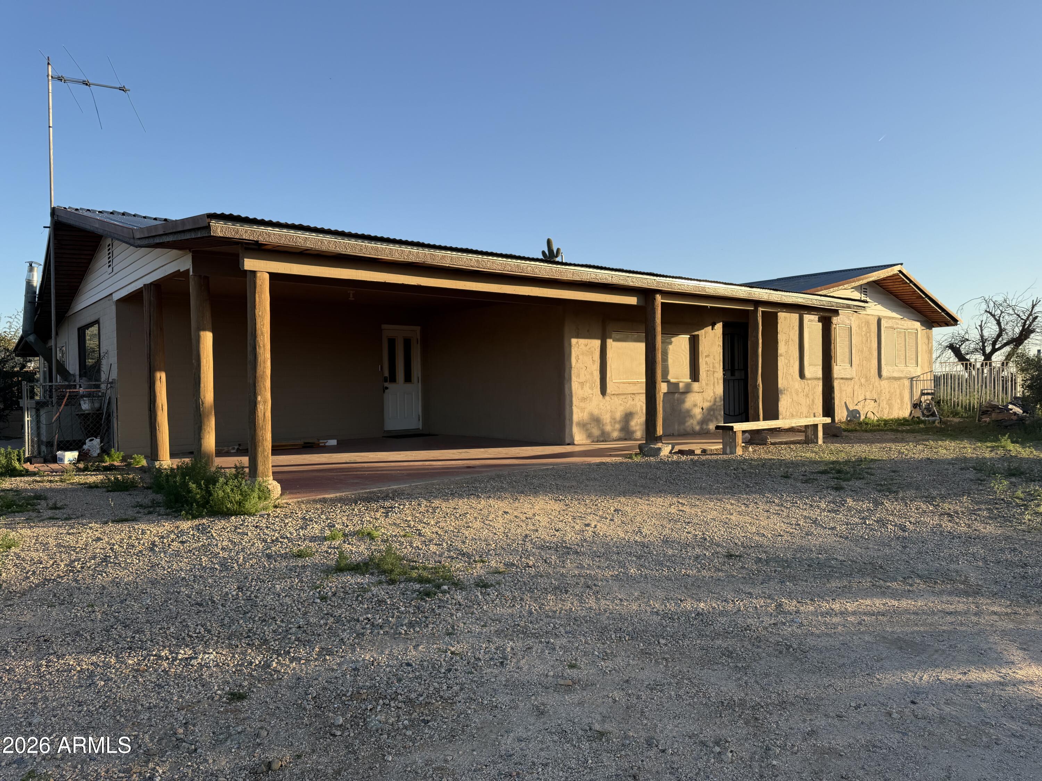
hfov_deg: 71.6
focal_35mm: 24
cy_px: 390
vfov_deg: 56.8
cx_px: 521
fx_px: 722
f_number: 1.78
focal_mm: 6.76
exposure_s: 1/1618
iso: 80
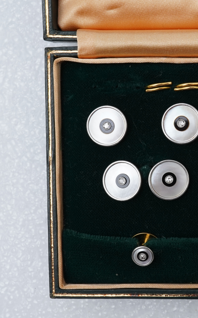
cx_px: 225
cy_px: 159
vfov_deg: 29.8
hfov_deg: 18.1
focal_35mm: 69
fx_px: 596
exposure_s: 1/125
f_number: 22
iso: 500
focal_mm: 30
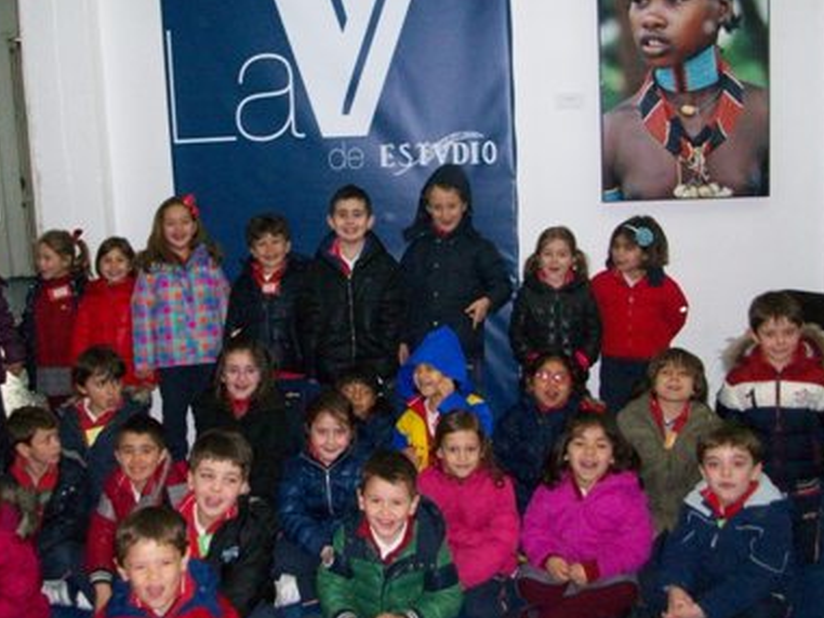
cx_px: 355
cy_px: 270
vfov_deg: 35.9
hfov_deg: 46.7
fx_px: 952
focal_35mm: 40
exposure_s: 1/60
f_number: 2.8
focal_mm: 5.7
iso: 320
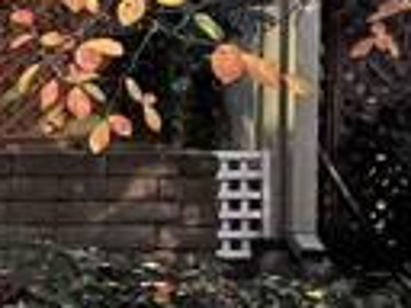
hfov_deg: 12.4
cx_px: -533
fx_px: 1544
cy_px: 167
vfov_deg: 11.4
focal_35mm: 130
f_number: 1.6
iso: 800
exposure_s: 1/10
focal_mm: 5.1
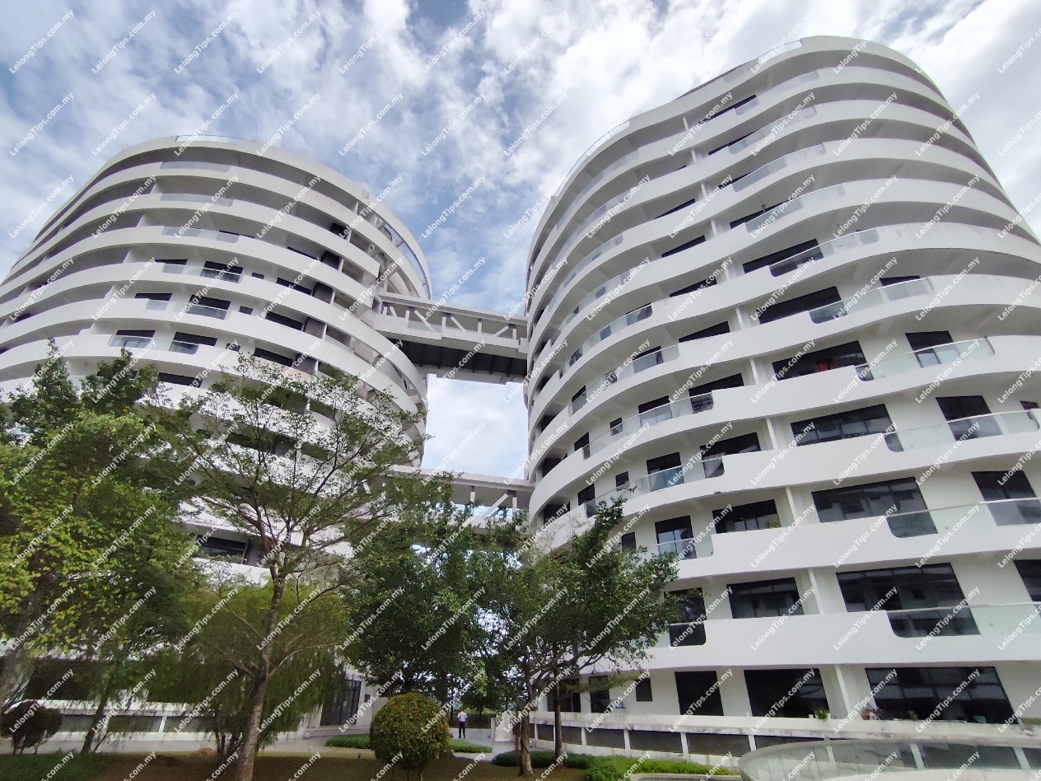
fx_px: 481
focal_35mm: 16
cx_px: 520
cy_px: 390
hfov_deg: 94.5
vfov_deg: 78.1
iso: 50
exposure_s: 1/2644
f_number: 2.2
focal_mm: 1.65
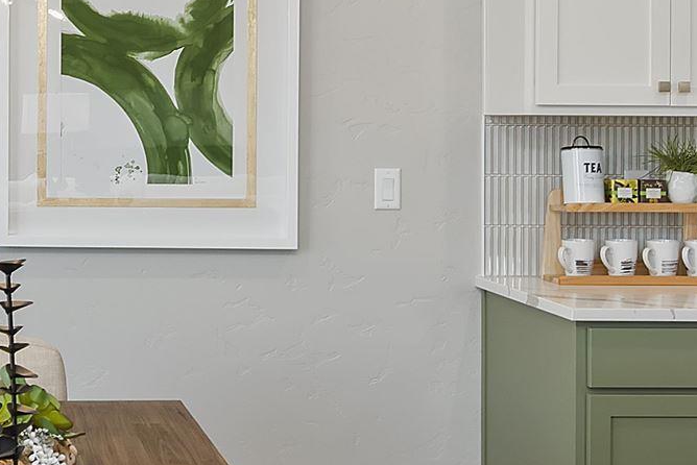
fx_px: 1336
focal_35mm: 69
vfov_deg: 19.6
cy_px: 125
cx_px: -24
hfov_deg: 27.3
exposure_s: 1/3
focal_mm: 15
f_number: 6.3
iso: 320
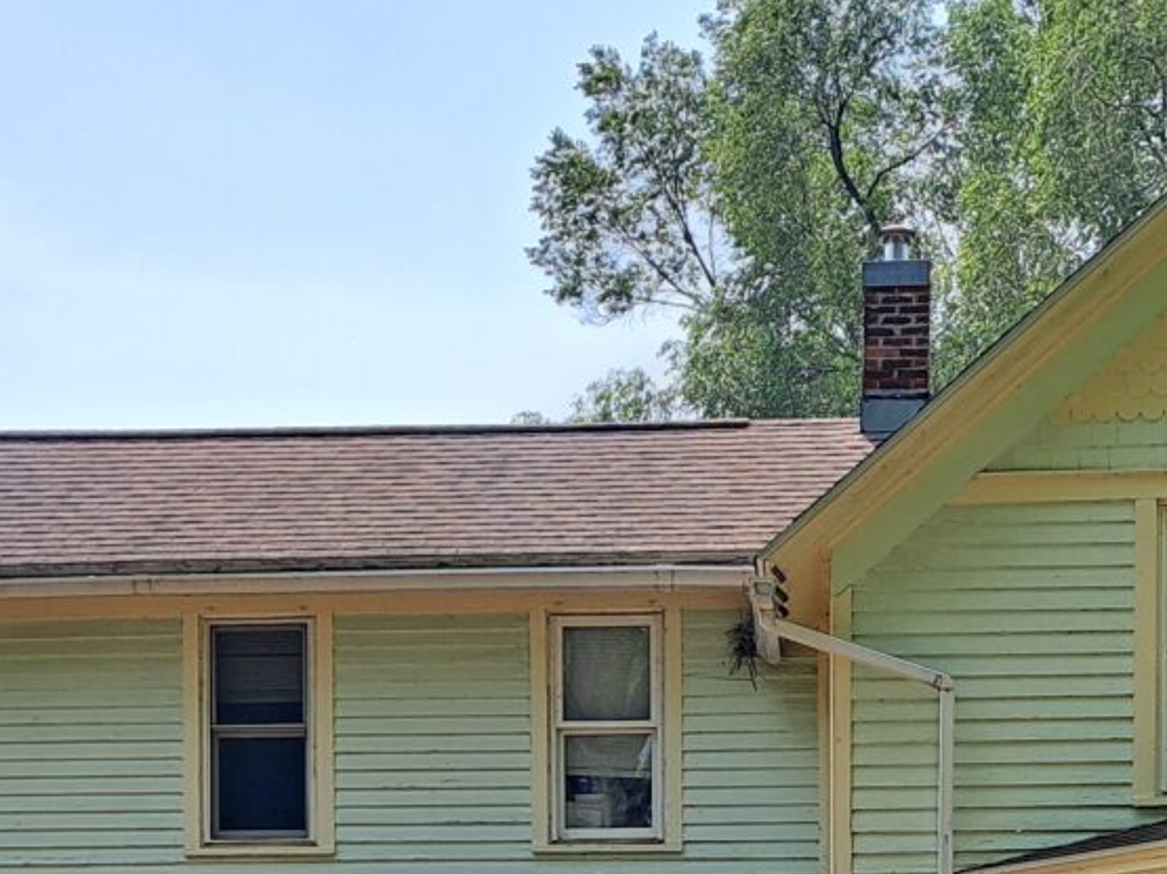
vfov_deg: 16.5
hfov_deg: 23.5
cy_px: 1233
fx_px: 2798
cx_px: 732
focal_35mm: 83
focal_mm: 5.23
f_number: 1.8
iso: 50
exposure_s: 1/778
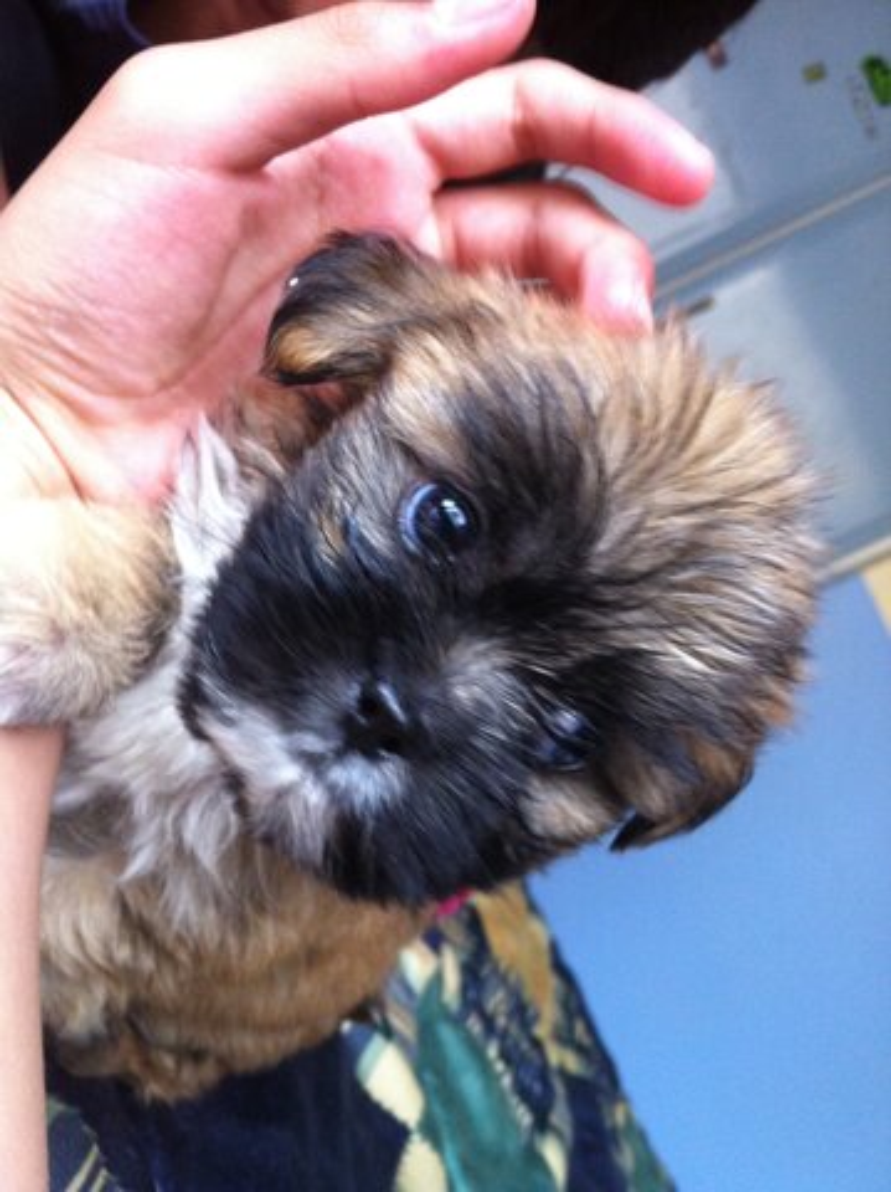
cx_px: 446
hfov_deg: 40.6
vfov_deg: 52.7
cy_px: 596
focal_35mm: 35
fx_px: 1203
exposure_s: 1/15
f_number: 2.8
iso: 160
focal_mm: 3.85
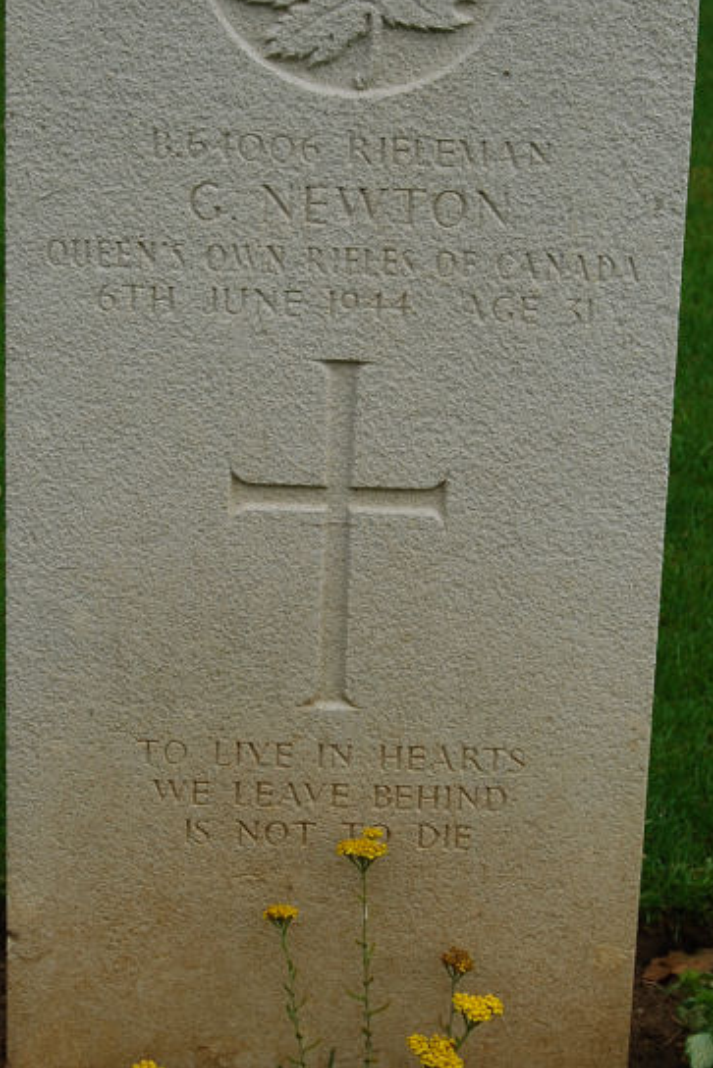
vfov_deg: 20.6
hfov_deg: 13.8
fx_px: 2939
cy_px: 471
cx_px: 350
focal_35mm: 99
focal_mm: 40
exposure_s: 1/250
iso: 200
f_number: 8
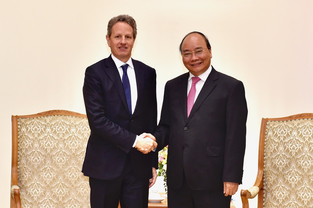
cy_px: 104
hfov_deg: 28.9
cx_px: 156
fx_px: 608
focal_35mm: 70
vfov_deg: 19.4
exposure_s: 1/125
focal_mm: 70
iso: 800
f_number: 4
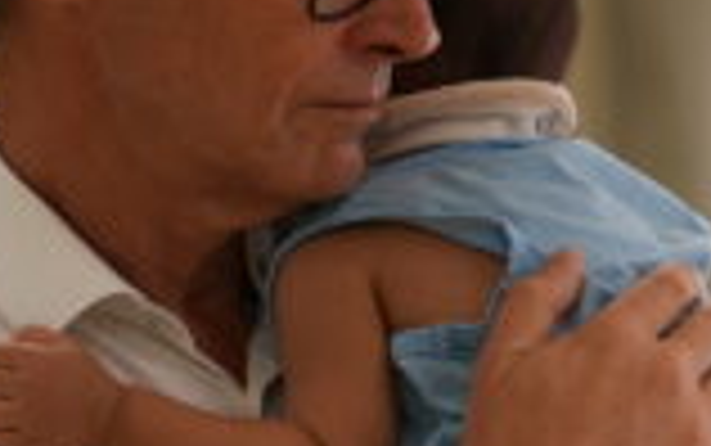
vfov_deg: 2.3
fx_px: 10898
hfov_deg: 3.7
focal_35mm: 562
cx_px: 153
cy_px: 243
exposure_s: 1/100
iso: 100
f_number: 1.4
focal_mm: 85
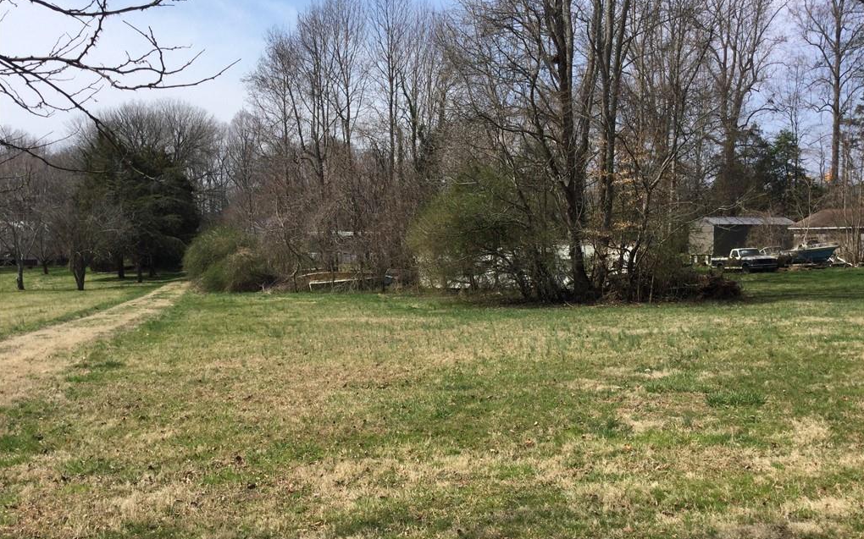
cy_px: 294
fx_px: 777
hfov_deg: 58.2
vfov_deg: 38.3
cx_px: 432
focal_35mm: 33
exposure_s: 1/1314
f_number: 2.4
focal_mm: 3.3
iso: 25
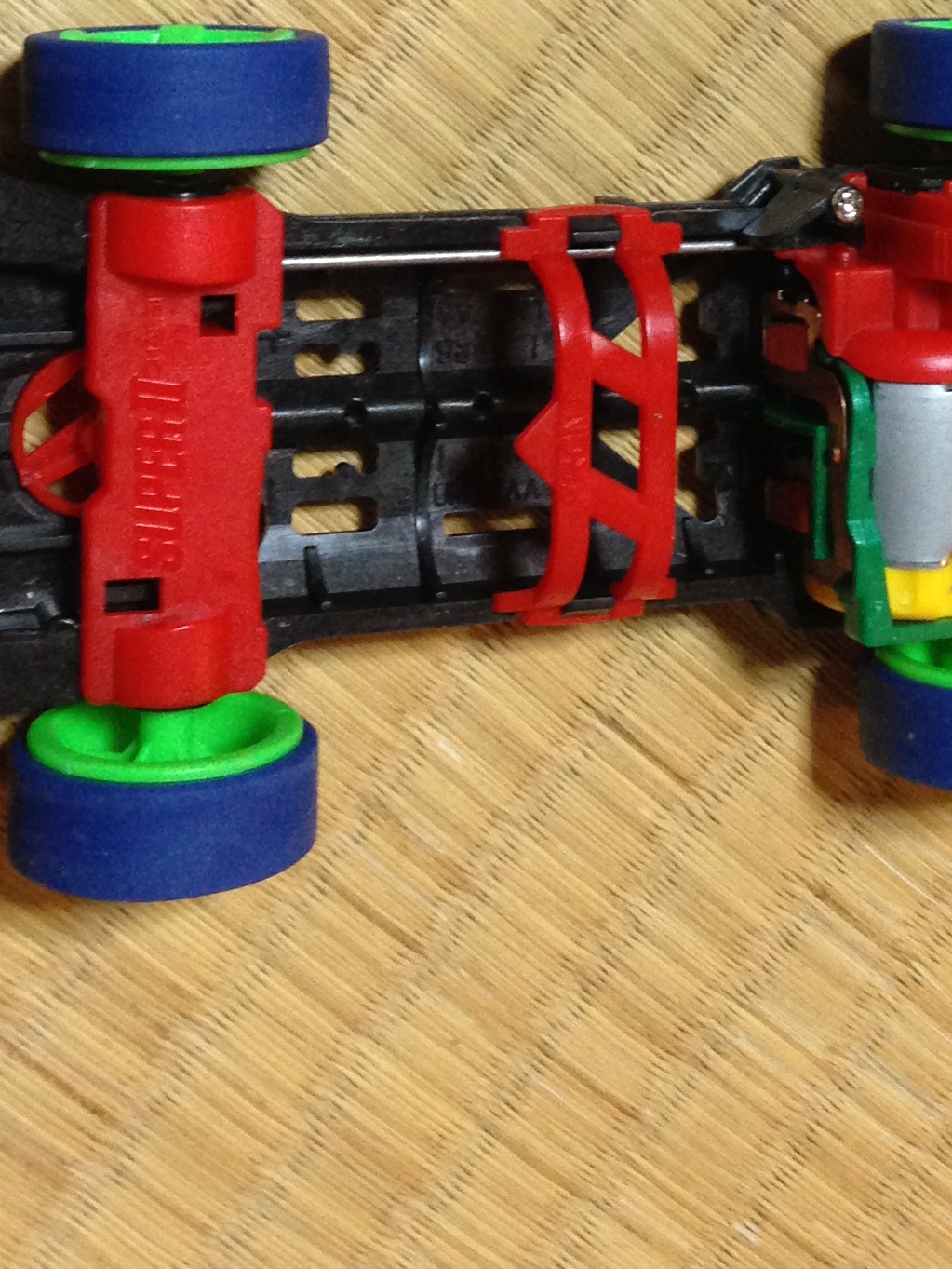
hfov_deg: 18.6
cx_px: 634
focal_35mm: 79
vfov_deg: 23.3
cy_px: -117
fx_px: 2895
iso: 250
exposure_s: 1/20
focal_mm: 4.13
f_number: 2.4
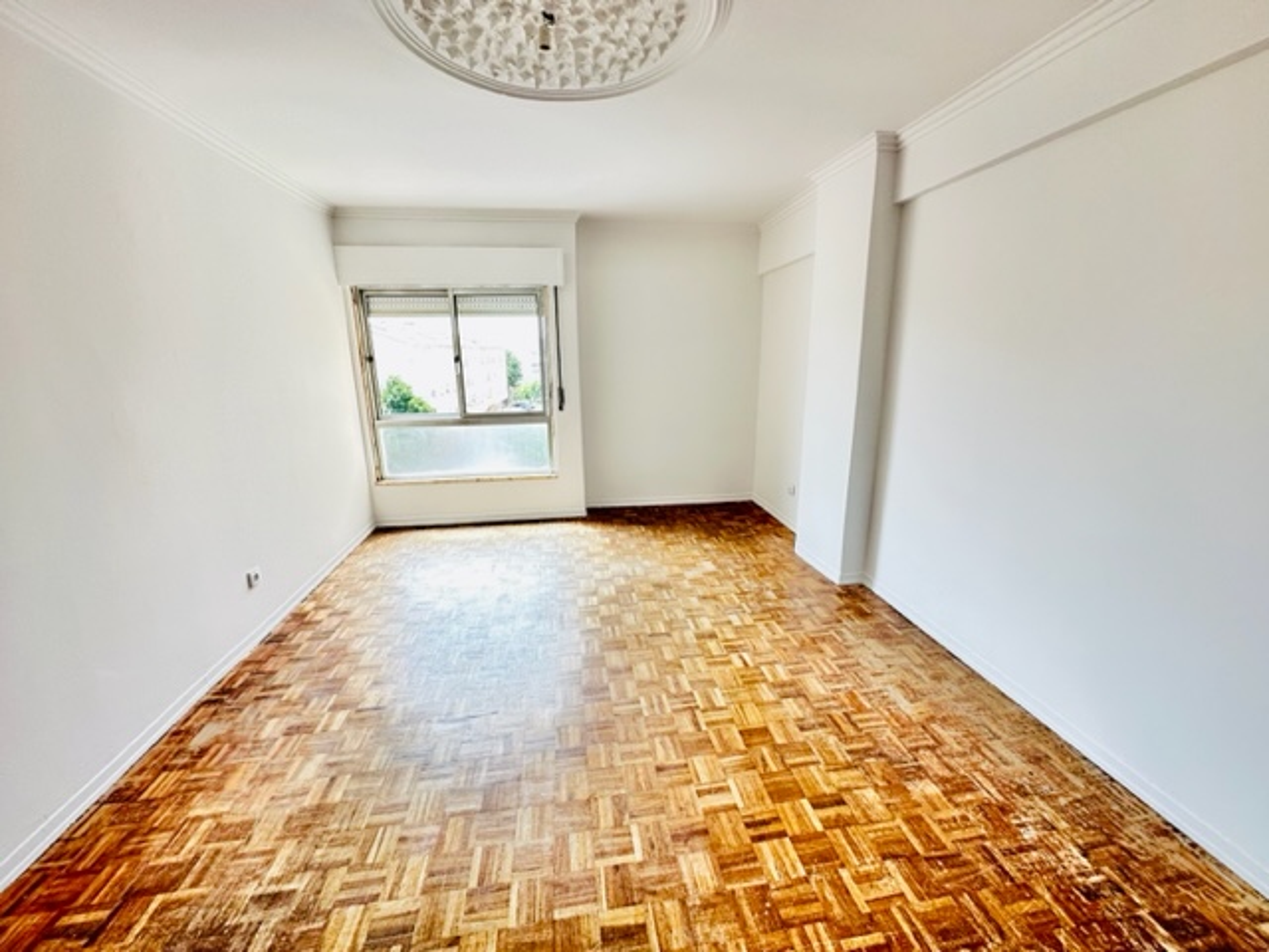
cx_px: 634
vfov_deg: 85.7
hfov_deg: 102.1
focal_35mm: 14
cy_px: 476
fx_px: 513
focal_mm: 2.22
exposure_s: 1/99
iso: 80
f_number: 2.2
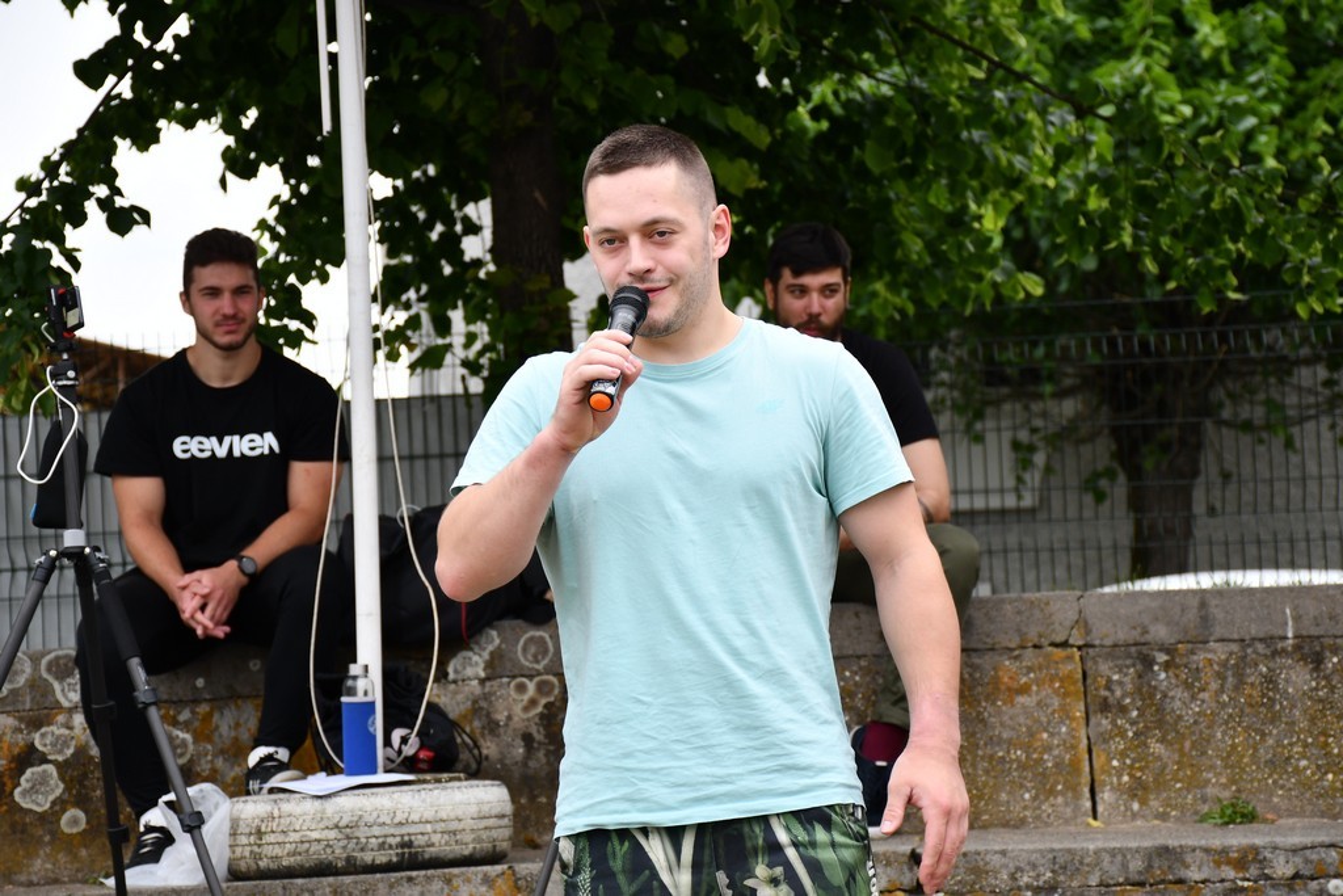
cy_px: 448
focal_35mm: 105
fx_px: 3917
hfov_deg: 19.5
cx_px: 672
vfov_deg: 13.0
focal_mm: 70
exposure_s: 1/500
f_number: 5.6
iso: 360
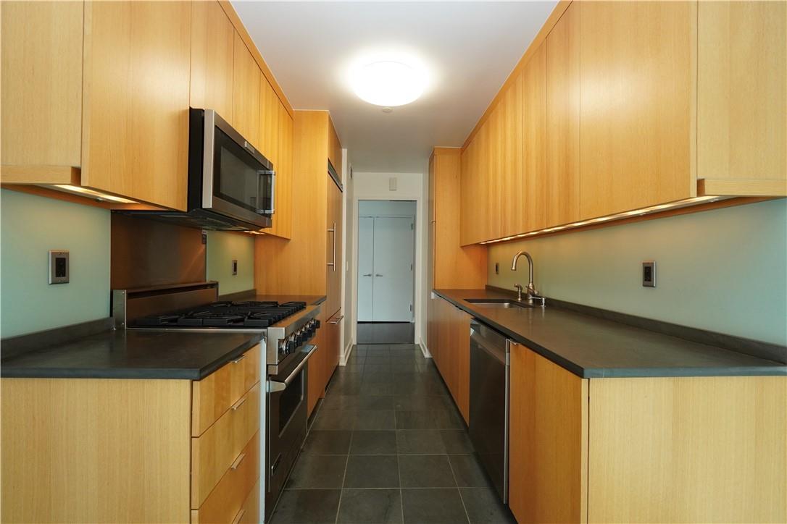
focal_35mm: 15
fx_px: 328
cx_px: 394
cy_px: 262
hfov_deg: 100.4
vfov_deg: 77.3
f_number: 4.5
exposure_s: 1/125
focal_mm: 10
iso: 1250
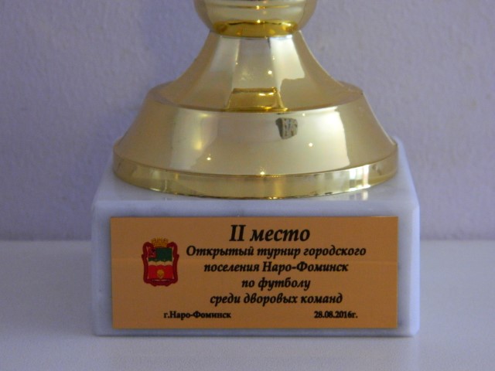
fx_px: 2145
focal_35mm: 150
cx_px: 248
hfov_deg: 13.2
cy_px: 186
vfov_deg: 9.9
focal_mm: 27
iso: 400
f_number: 4.9
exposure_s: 1/50
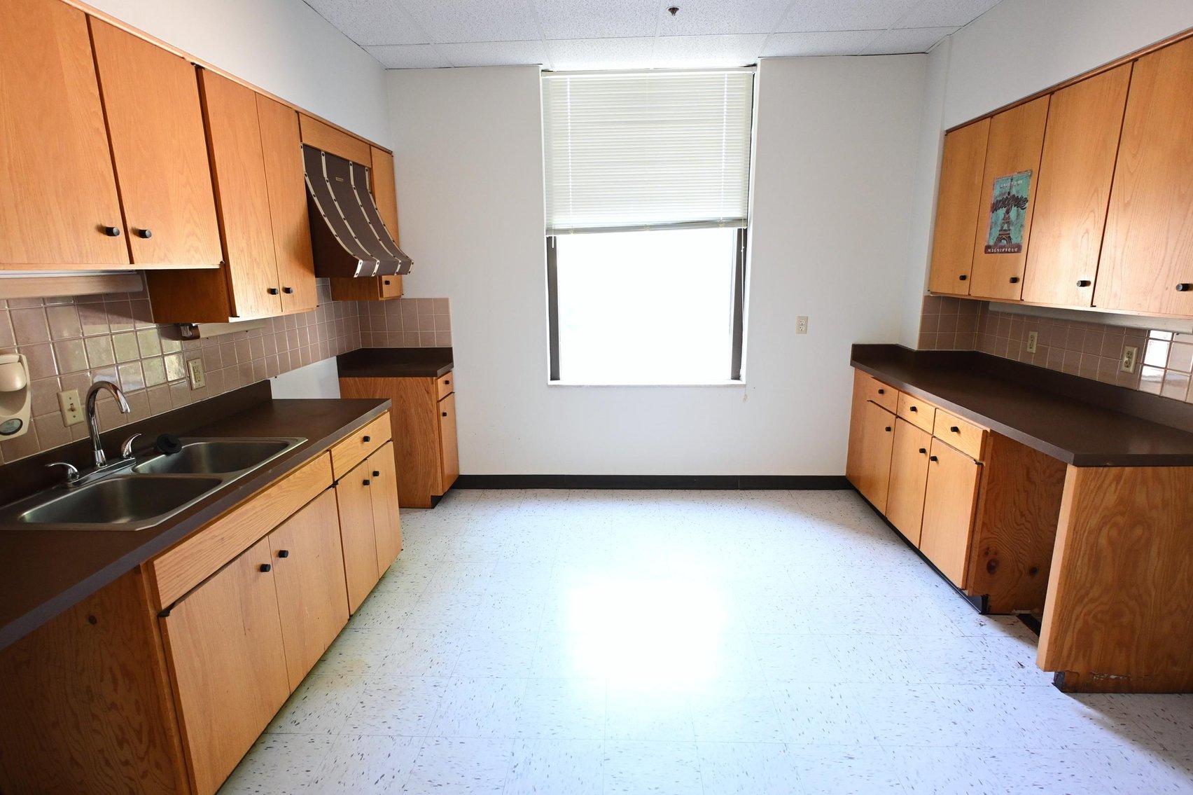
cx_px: 596
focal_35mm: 18
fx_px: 596
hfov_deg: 90.0
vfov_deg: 67.4
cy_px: 398
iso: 900
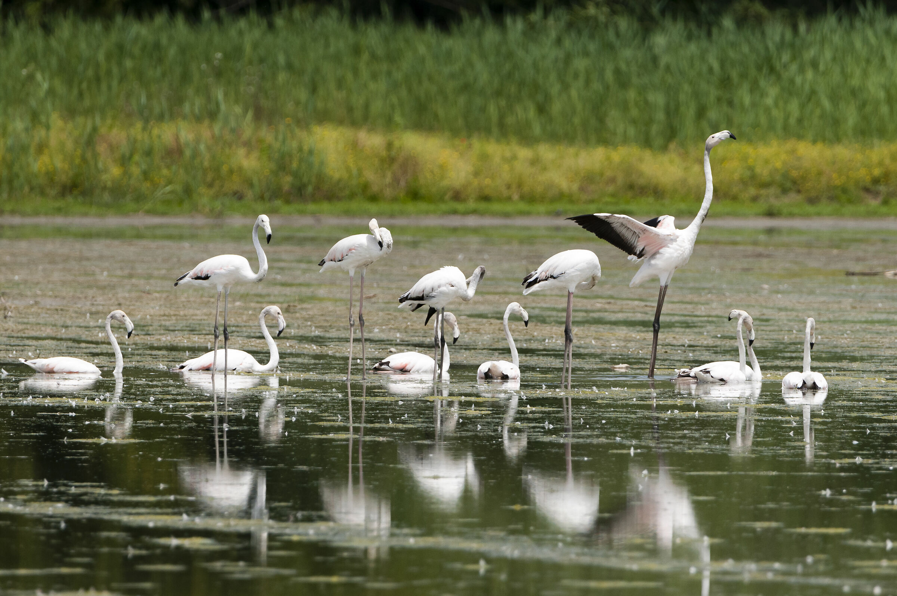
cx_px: 448
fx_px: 22397
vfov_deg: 1.5
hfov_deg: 2.3
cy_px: 298
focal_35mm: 900
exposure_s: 1/1000
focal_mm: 600
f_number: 8
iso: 400
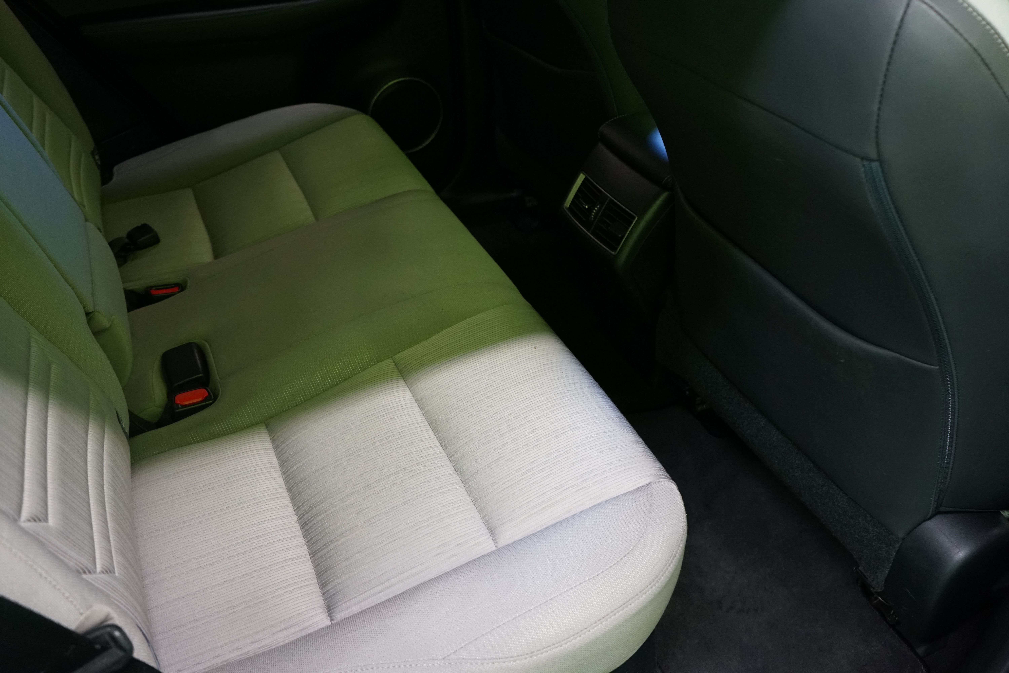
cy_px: 336
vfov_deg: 46.4
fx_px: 785
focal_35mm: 28
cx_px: 504
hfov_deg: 65.5
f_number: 5
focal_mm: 28
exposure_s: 1/20
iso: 2000
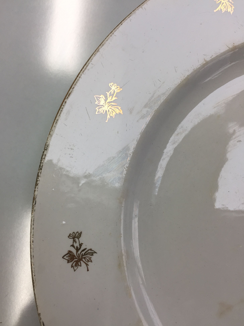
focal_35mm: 29
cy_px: 163
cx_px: 122
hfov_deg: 48.2
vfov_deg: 61.7
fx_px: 273
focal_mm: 4.15
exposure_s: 1/50
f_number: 2.2
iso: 32
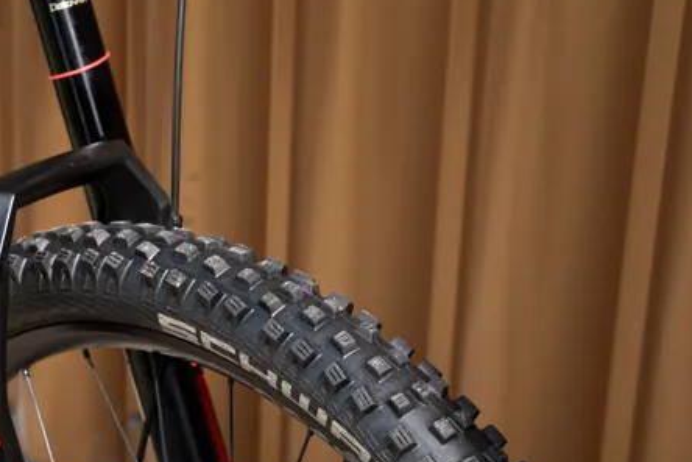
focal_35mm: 135
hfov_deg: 15.2
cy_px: 247
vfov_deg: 10.2
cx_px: 223
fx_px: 2595
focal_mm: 75
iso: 320
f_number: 8
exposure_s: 1/320
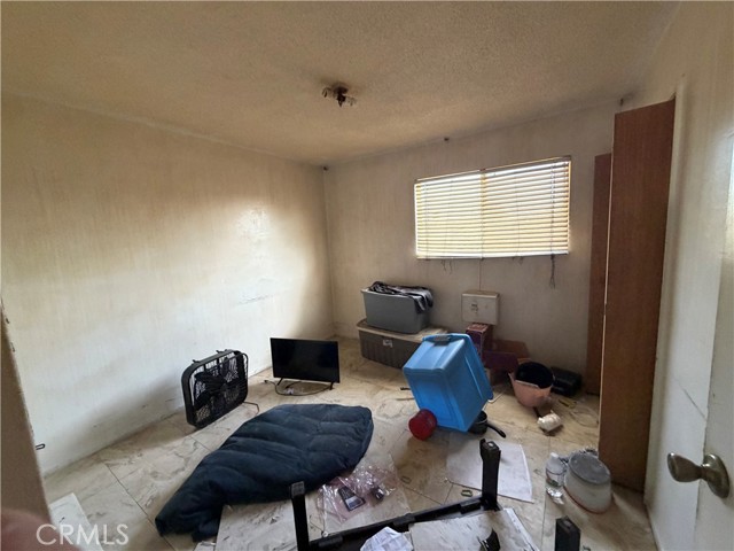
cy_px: 276
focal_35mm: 14
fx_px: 297
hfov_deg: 102.1
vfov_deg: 85.7
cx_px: 367
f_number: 2.2
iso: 400
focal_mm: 2.22
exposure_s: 1/60
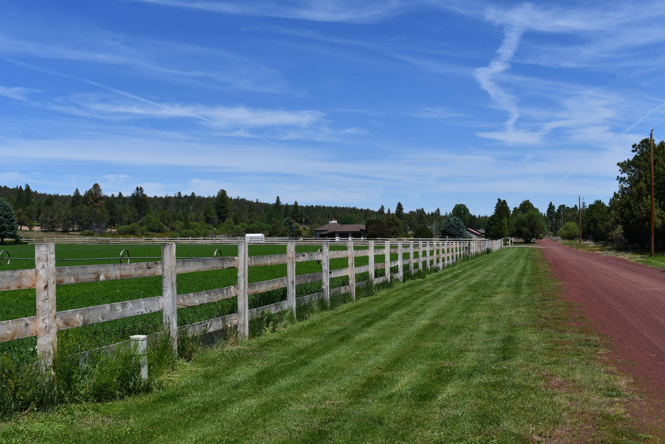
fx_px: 776
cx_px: 332
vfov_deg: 31.9
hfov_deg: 46.4
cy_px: 222
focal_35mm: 42
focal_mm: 28
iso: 100
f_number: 10
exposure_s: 1/400
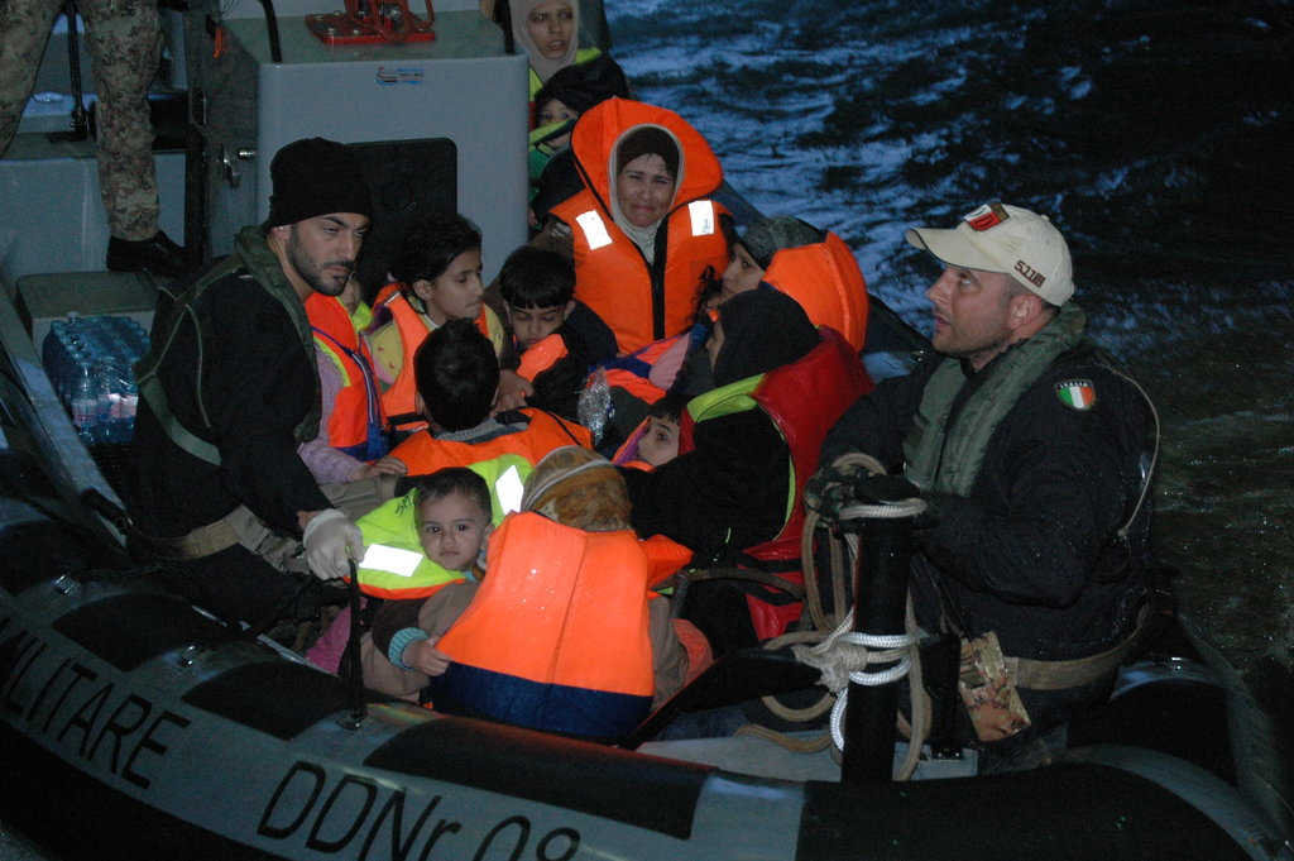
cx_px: 647
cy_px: 430
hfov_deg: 24.6
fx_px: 2963
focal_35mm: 82
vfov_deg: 16.5
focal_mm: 55
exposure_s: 1/60
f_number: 4.5
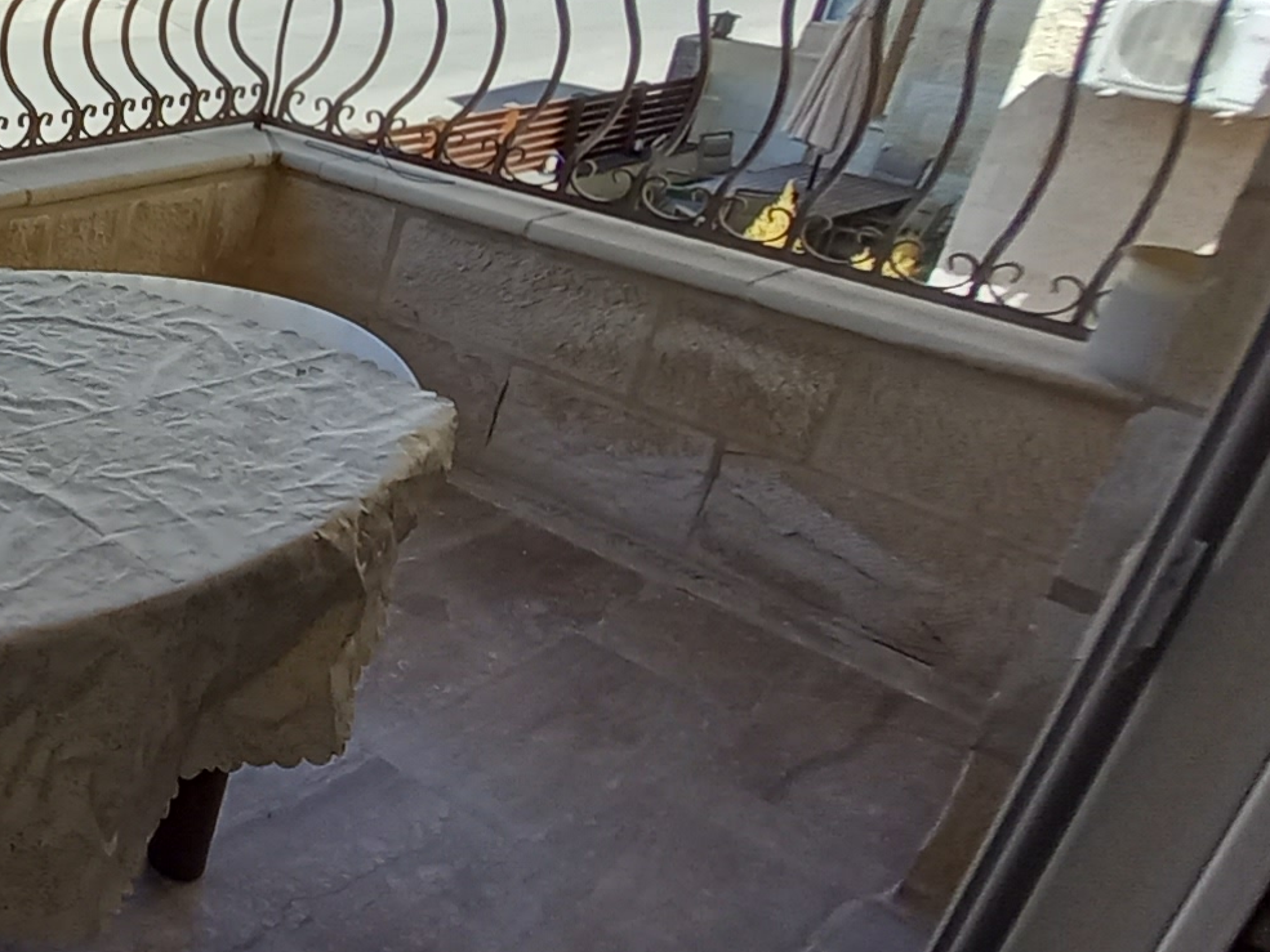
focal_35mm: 34
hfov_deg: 37.9
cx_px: -303
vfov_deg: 41.5
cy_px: 361
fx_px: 1248
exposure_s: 1/364
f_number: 2.2
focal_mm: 1.13
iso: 40
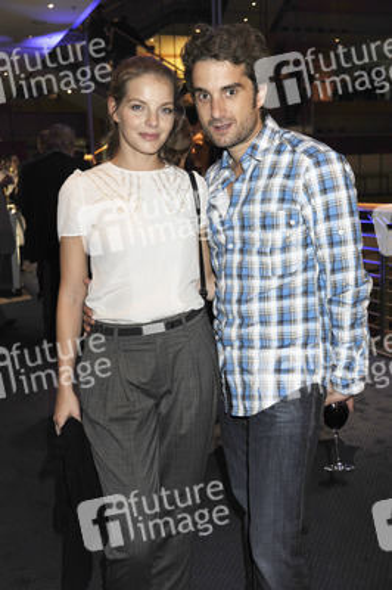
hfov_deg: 33.3
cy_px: 295
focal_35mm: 40
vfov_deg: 48.5
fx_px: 654
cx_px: 196
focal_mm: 40
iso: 1250
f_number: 5.6
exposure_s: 1/50
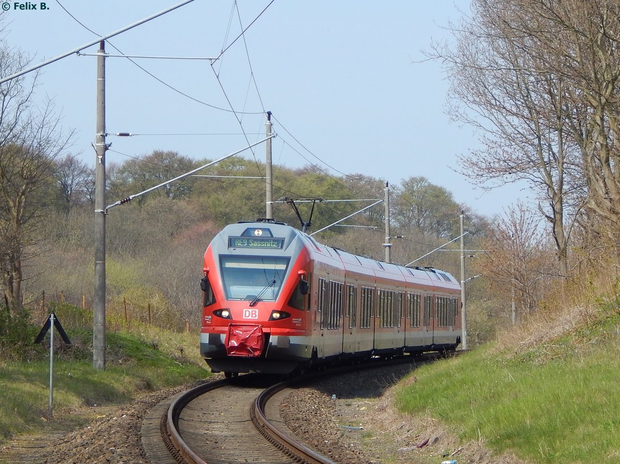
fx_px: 2345
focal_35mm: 131
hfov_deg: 15.1
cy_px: 232
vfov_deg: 11.3
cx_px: 310
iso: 125
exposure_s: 1/640
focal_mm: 23.4
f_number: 4.8
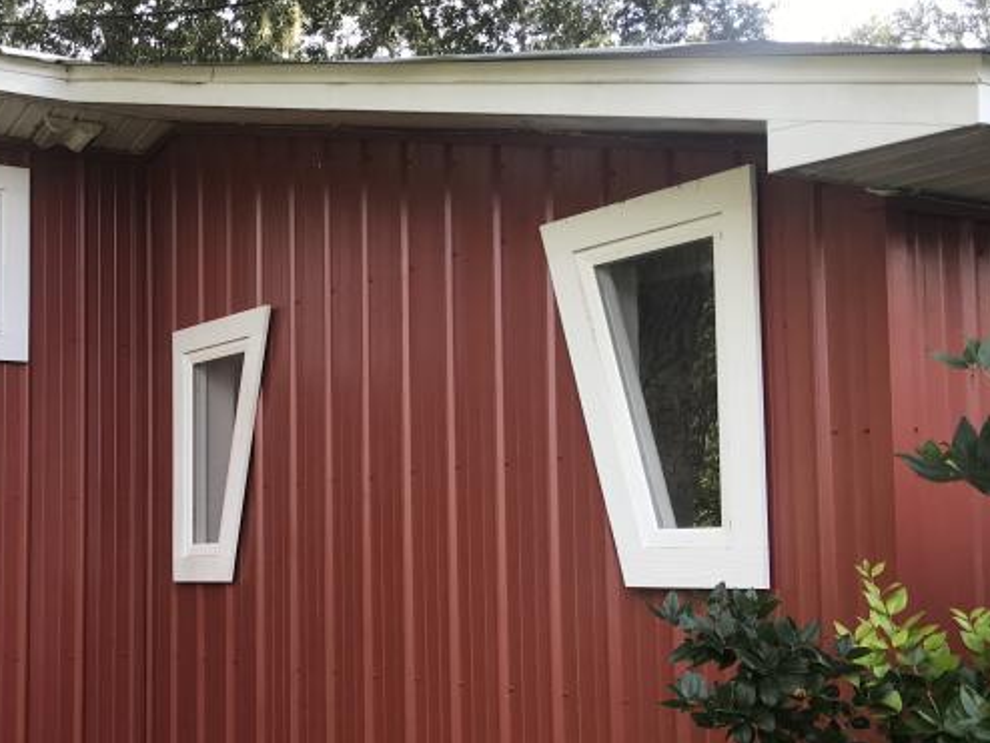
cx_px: 261
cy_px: 425
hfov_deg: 32.6
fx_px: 1660
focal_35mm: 58
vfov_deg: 25.2
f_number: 1.8
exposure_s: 1/187
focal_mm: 3.99
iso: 20
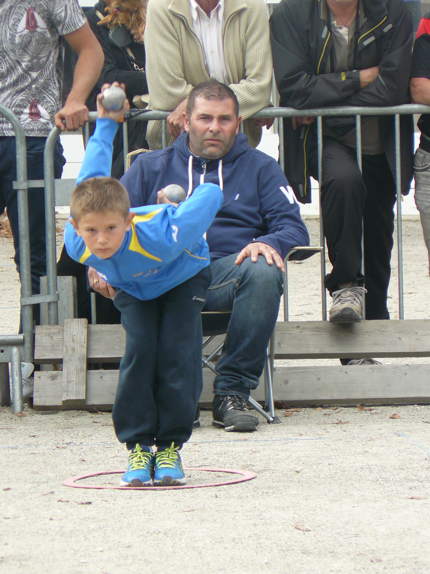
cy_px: 287
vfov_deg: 6.3
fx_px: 5217
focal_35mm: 315
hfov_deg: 4.7
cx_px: 215
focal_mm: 52.5
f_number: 4
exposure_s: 1/160
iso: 100
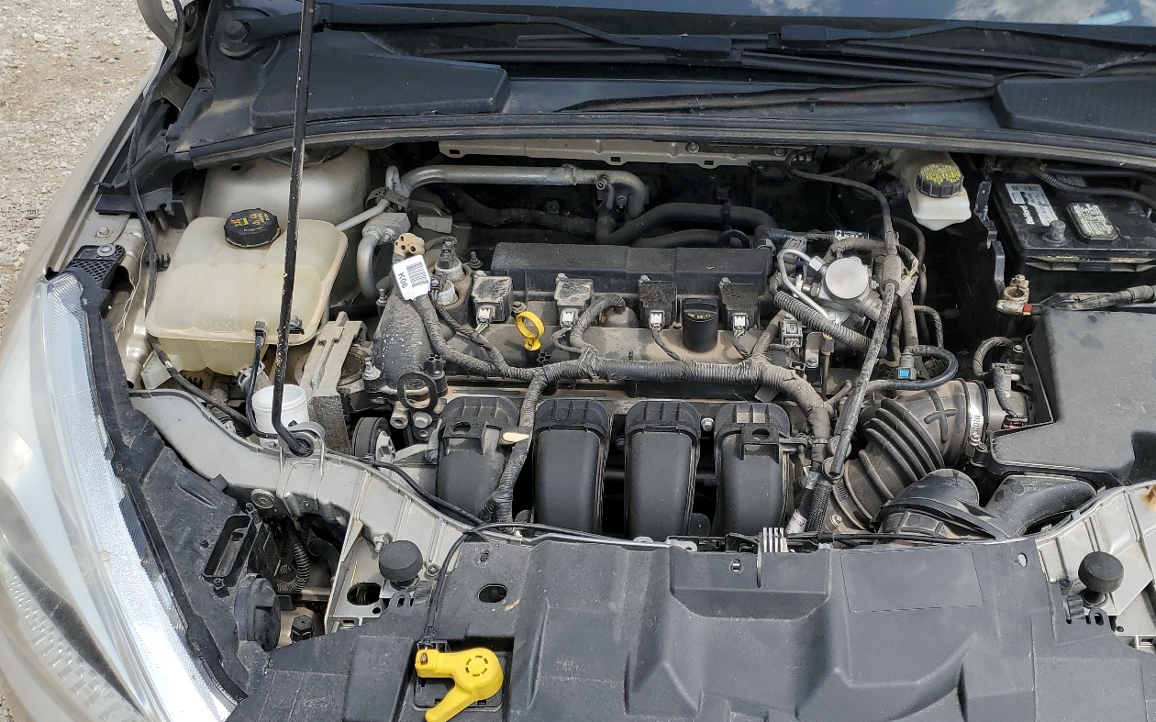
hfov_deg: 54.8
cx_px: 712
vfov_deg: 36.2
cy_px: 427
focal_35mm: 35
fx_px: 1102
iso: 50
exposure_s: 1/1667
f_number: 1.5
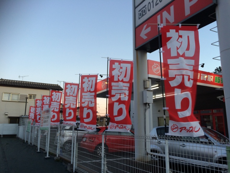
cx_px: 115
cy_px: 86
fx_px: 193
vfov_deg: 48.2
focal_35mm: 29
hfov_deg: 61.7
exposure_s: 1/30
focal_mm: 4.15
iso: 32
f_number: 2.2
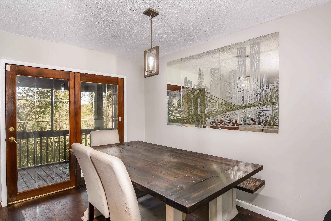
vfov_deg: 65.7
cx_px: 181
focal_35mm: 19
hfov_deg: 88.0
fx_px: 171
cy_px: 116
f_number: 2.8
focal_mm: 11
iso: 100
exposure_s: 1/8
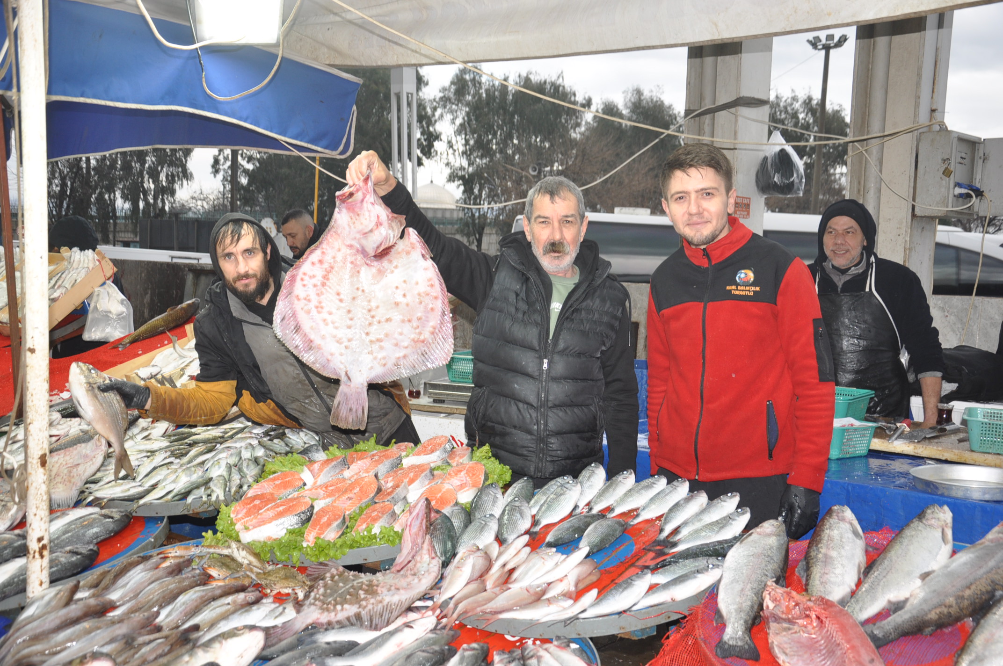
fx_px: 1085
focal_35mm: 39
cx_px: 502
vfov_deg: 34.1
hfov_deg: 49.6
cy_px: 333
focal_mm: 26
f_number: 4
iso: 250
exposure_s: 1/200
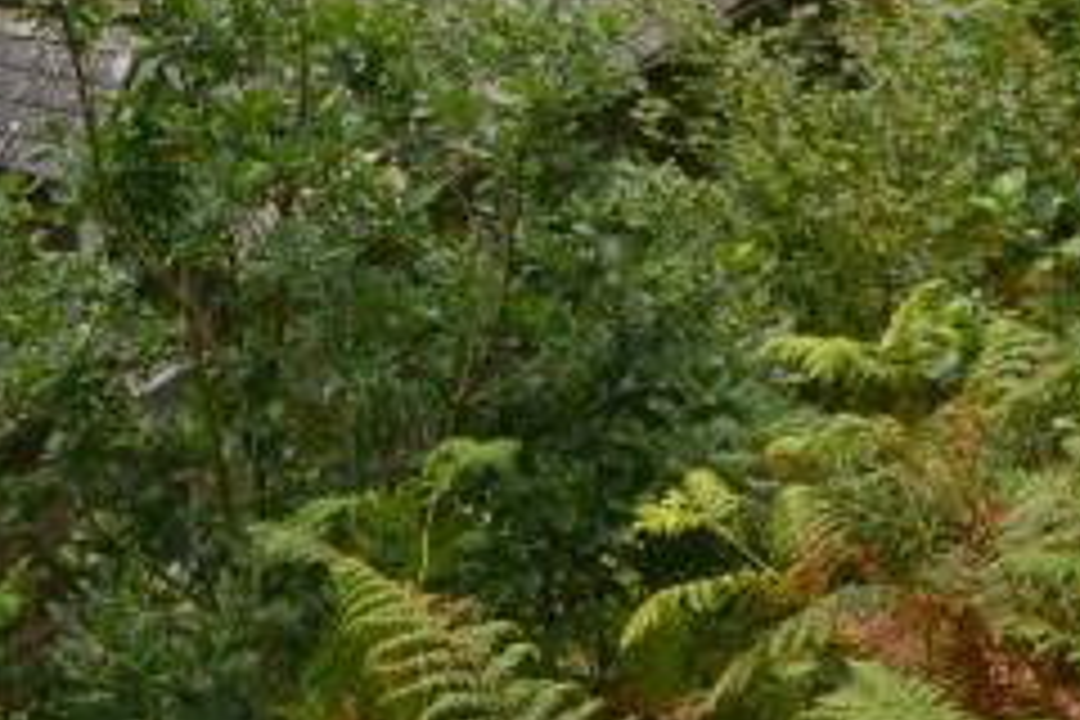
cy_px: -605
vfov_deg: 17.1
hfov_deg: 30.6
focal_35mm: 64
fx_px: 1920
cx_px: 212
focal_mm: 10
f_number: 10
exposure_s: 1/200
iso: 280
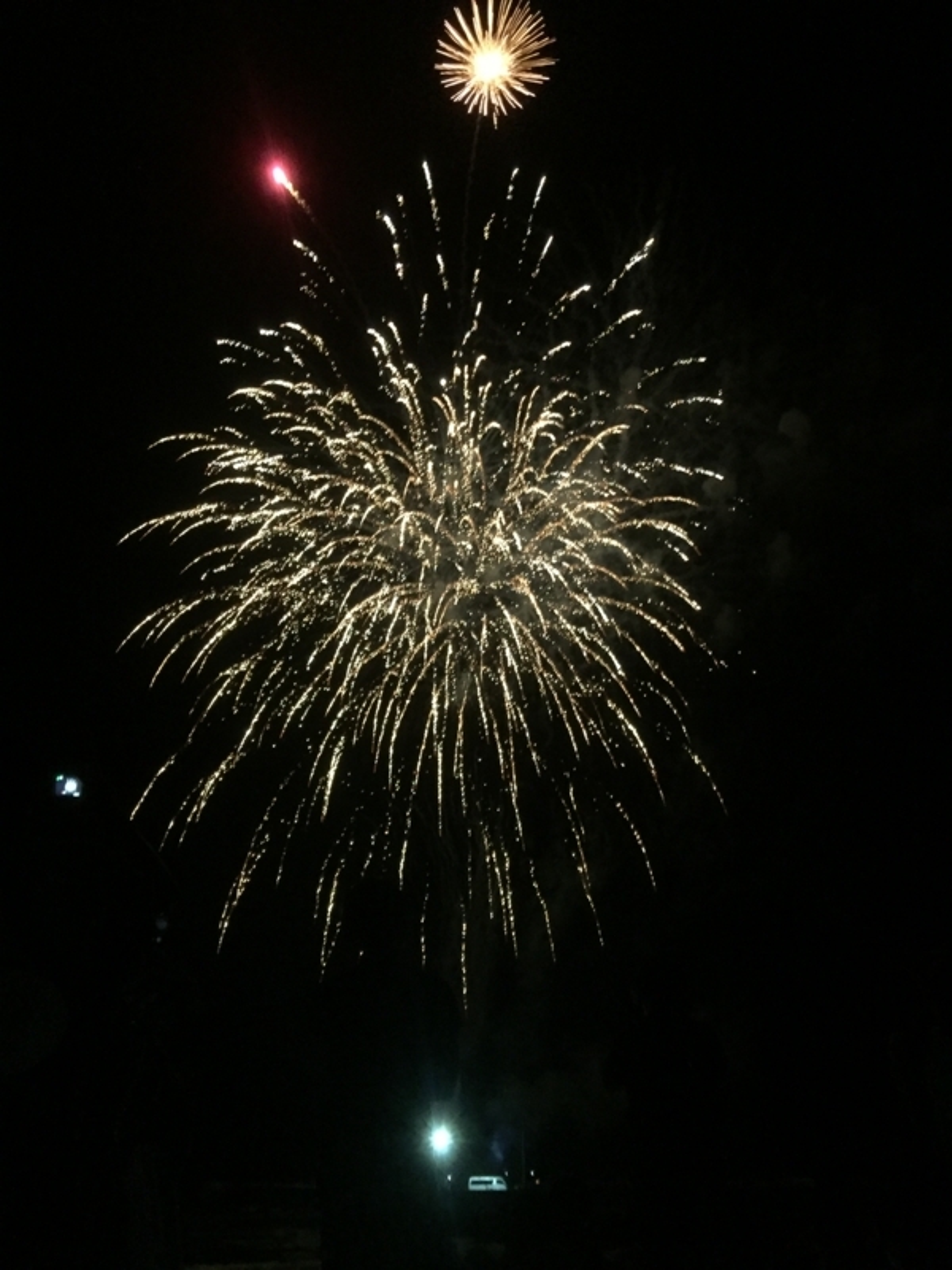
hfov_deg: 48.2
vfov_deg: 61.7
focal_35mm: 29
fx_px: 1063
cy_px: 635
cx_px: 476
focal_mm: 4.15
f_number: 2.2
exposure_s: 1/15
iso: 640
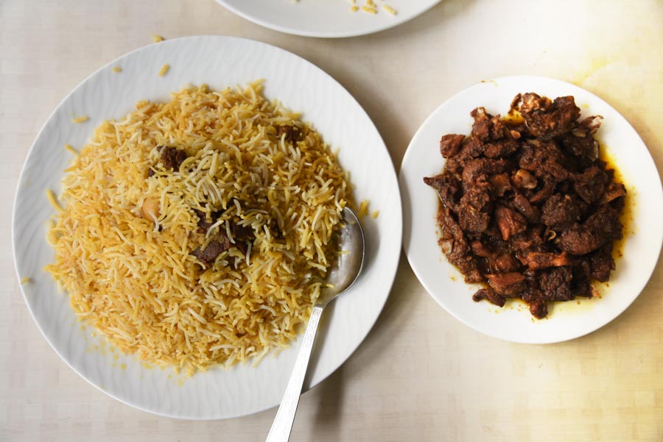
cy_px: 221
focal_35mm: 35
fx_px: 645
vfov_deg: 37.9
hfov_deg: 54.4
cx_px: 332
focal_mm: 35
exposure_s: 1/30
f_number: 4.5
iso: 160
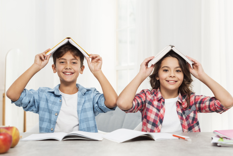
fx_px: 356
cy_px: 72
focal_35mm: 55
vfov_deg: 24.6
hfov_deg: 36.2
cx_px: 120
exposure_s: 1/200
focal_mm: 50
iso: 100
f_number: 3.5
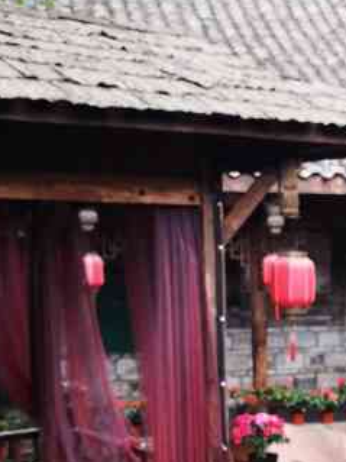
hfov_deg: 18.0
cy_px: 382
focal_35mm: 79
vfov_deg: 24.3
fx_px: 1054
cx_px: 376
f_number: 1.8
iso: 64
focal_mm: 3.95
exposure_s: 1/100
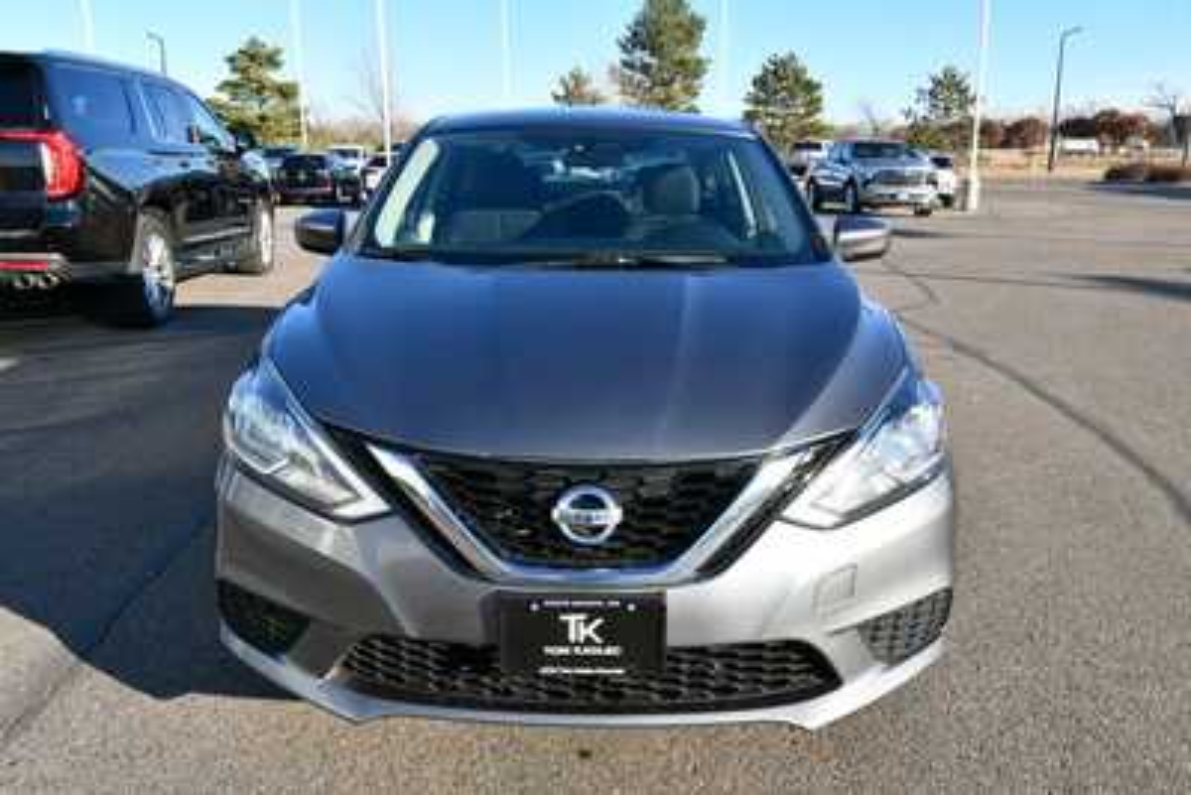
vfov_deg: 43.6
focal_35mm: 30
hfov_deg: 61.9
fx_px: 993
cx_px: 596
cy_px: 398
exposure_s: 1/250
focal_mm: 20
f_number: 8
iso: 200
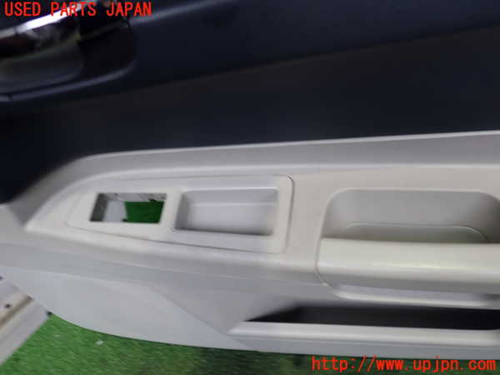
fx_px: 433
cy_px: 188
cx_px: 250
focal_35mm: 30
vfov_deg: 46.8
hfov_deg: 60.0
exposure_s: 1/30
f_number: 2.3
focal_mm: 5.4
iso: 200
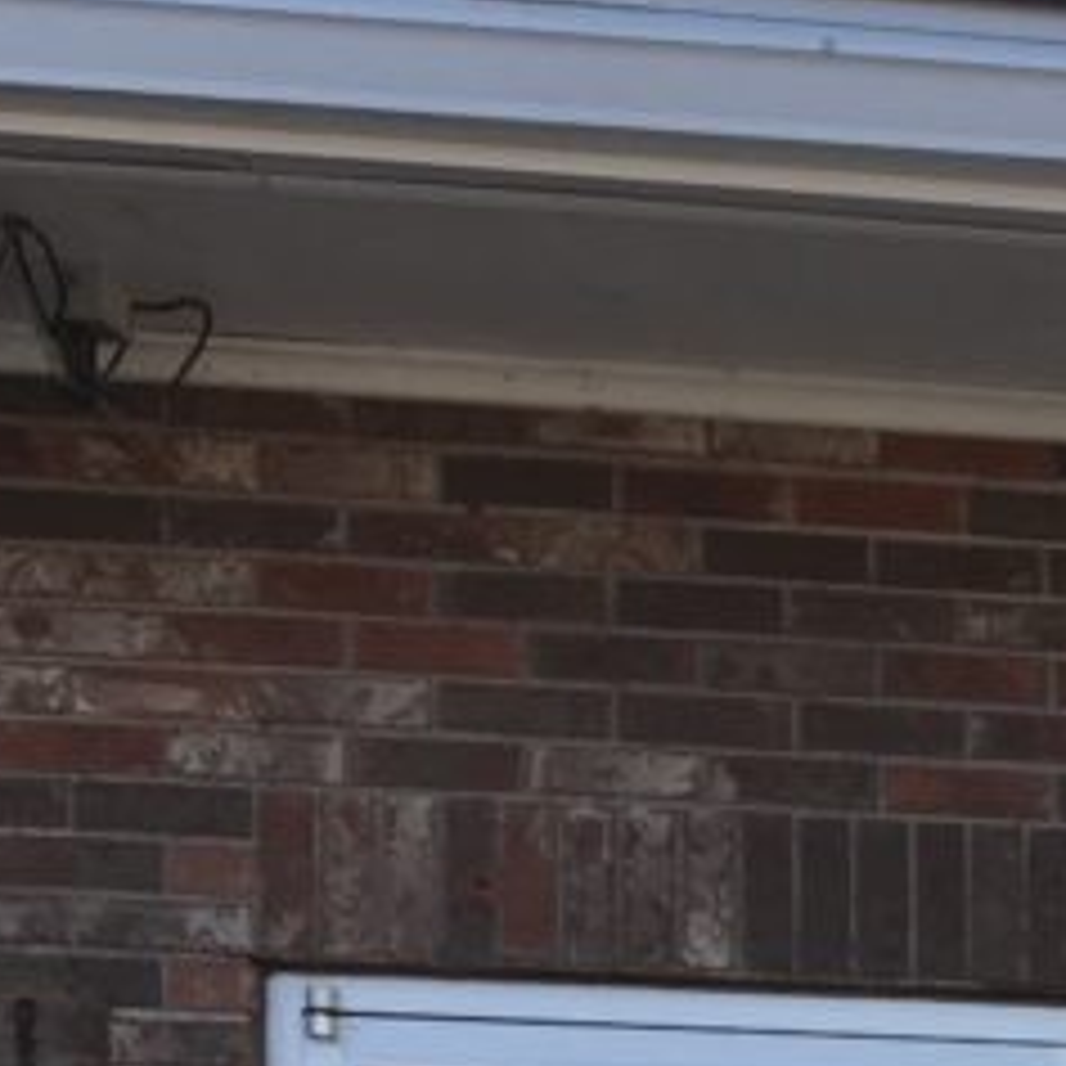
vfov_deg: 12.6
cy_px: 1732
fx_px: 4529
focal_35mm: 130
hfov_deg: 11.6
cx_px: 2339
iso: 25
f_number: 2.2
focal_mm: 4.15
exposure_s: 1/481
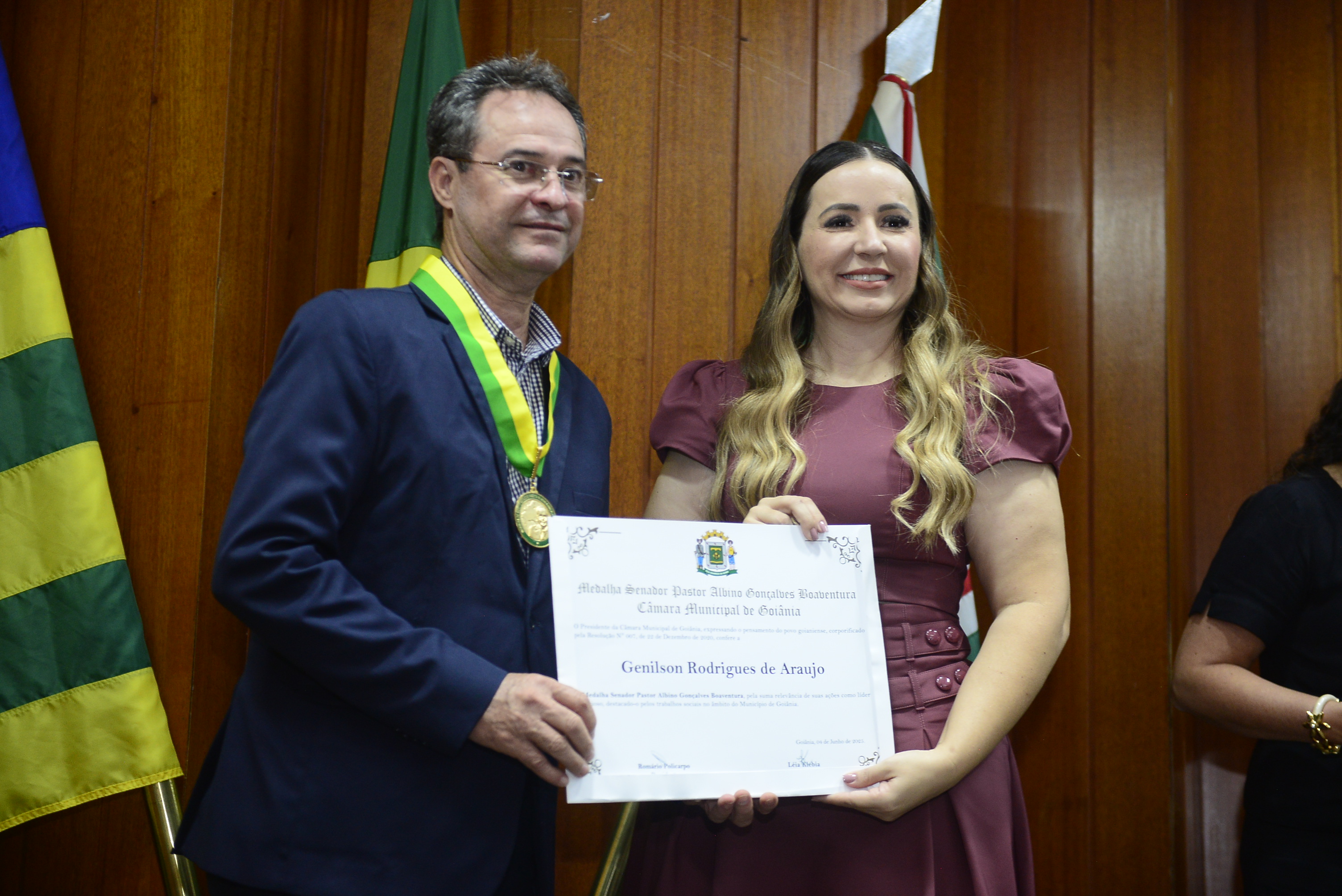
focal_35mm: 62
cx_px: 671
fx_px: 2312
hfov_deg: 32.4
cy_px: 448
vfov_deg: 21.9
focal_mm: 62
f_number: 3.2
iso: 2000
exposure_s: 1/125
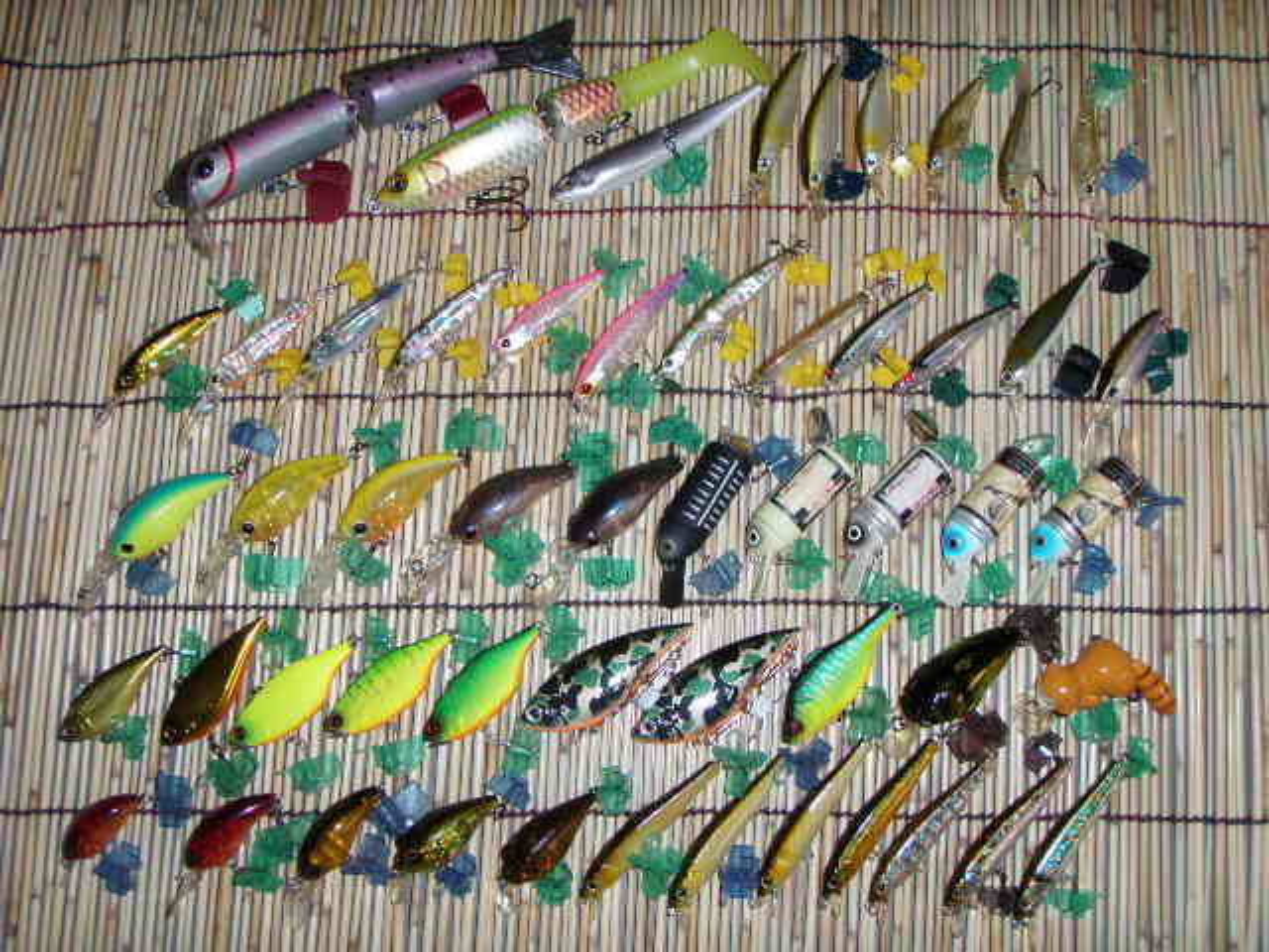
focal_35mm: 38
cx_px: 634
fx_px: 1393
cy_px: 476
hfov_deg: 49.0
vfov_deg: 37.7
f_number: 3.5
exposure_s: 1/30
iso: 100
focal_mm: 6.7
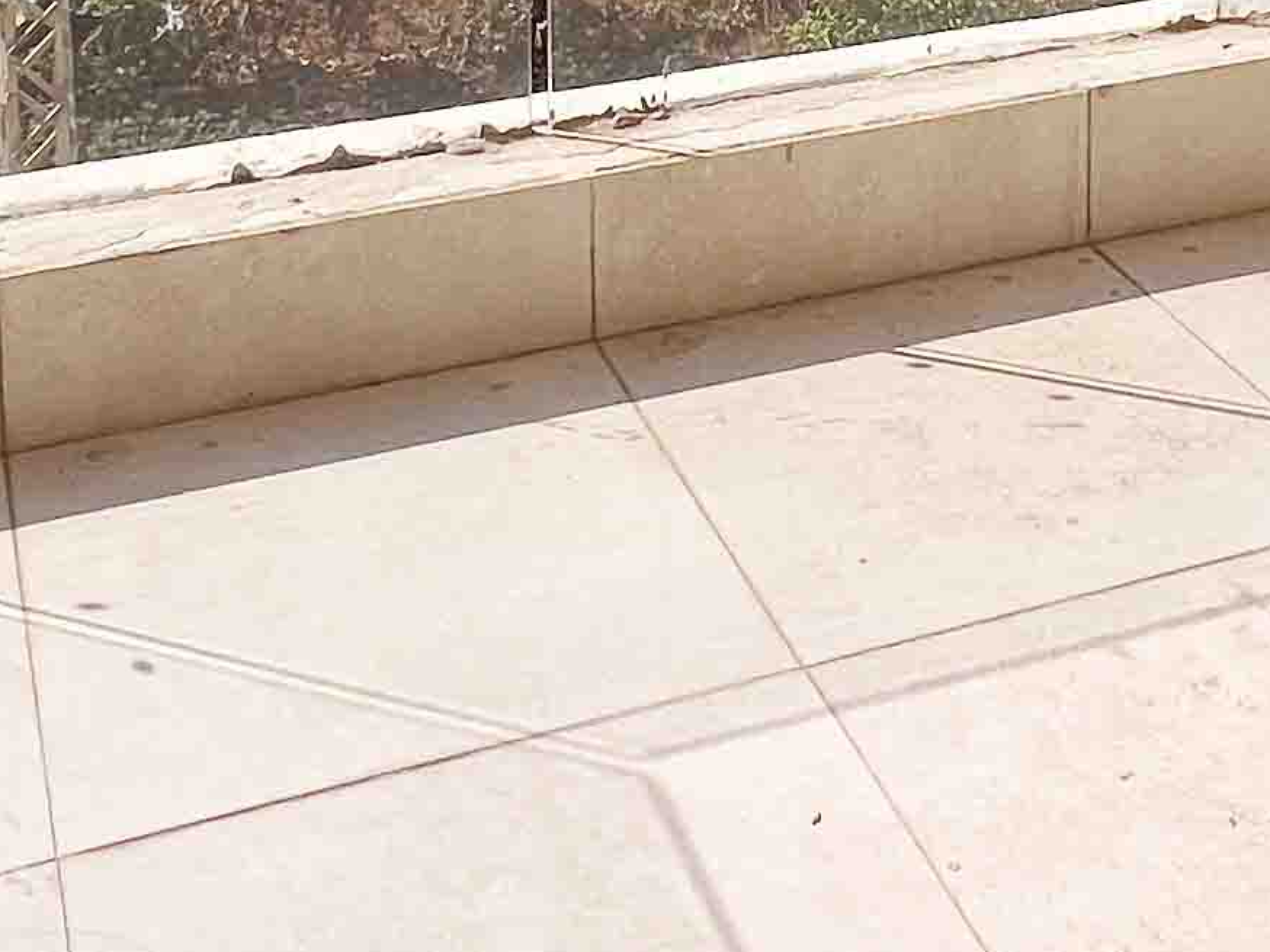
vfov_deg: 19.9
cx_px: 764
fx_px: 2201
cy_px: -608
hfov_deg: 32.1
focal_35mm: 60
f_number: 1.8
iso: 32
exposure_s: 1/3000
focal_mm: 1.57
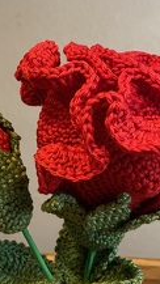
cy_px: 216
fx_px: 460
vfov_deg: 33.6
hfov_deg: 19.7
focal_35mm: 61
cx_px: 56
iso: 200
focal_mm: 4.25
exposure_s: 1/50
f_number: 1.8
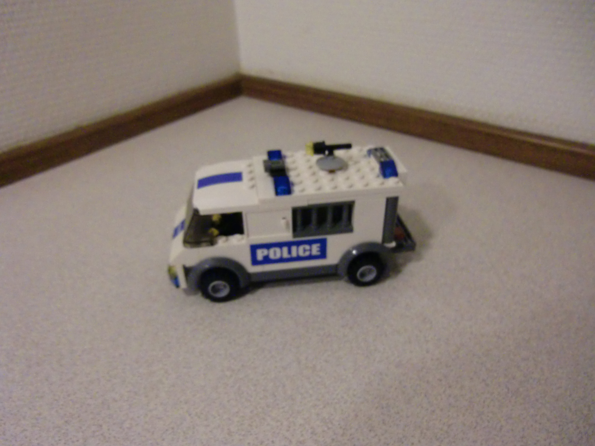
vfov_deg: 56.8
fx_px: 413
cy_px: 223
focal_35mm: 24
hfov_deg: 71.6
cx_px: 298
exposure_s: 1/60
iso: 640
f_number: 3.2
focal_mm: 4.3
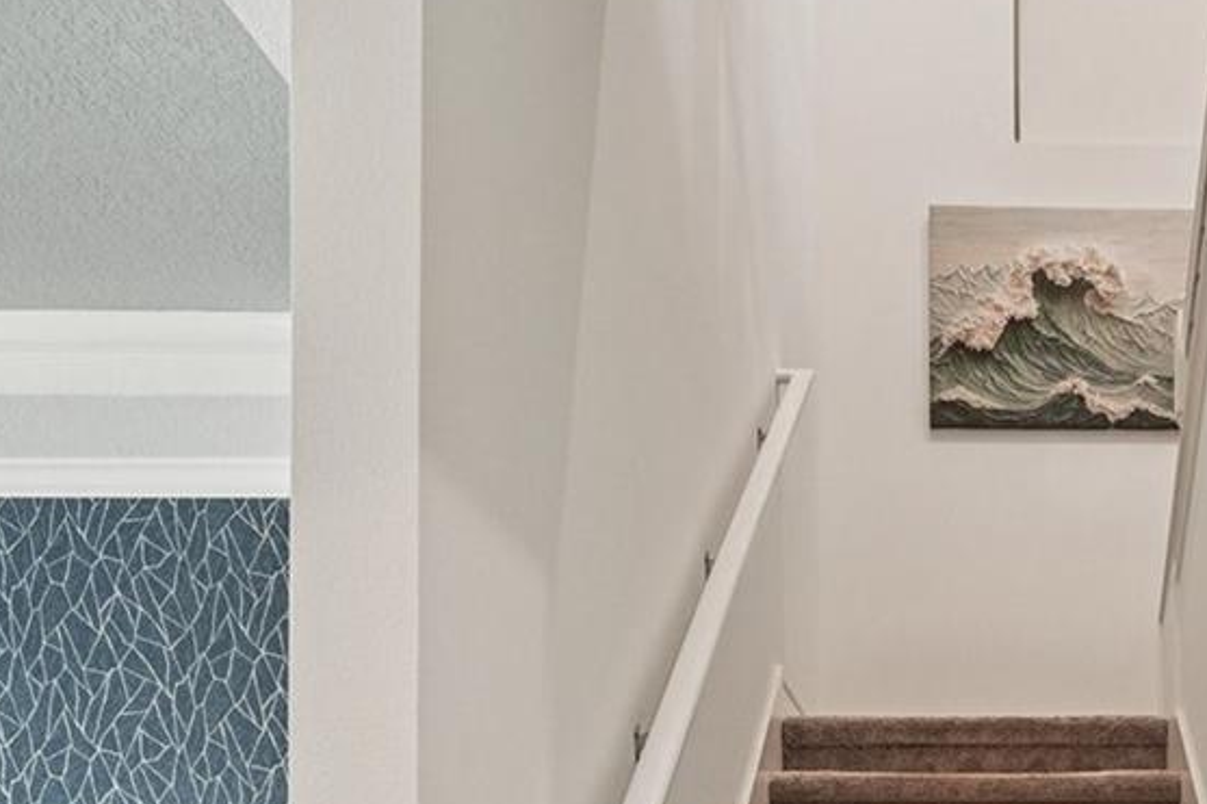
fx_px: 1542
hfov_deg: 40.5
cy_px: 986
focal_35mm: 46
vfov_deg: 25.9
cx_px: 1010
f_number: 8
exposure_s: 1/6
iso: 400
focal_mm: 16
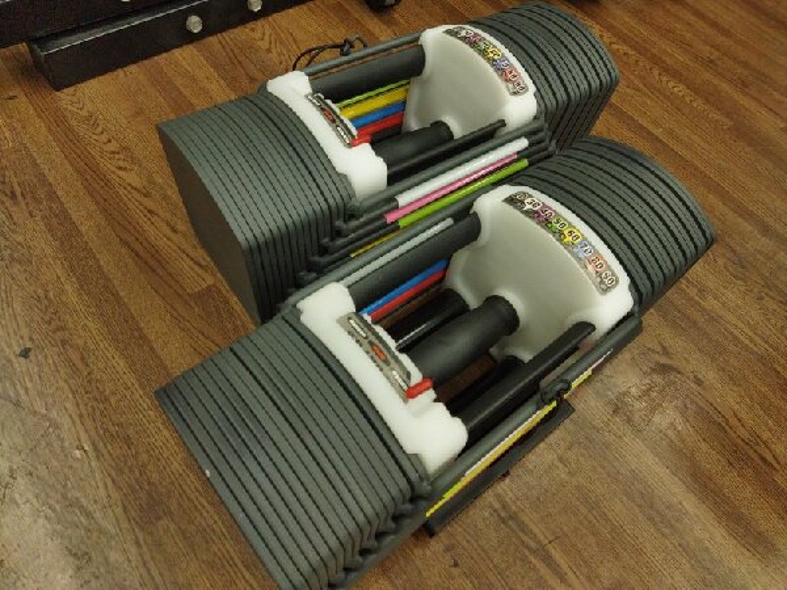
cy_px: 295
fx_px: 614
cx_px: 394
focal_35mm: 27
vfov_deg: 51.4
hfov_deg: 65.3
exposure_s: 1/200
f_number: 1.79
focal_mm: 4.71
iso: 322
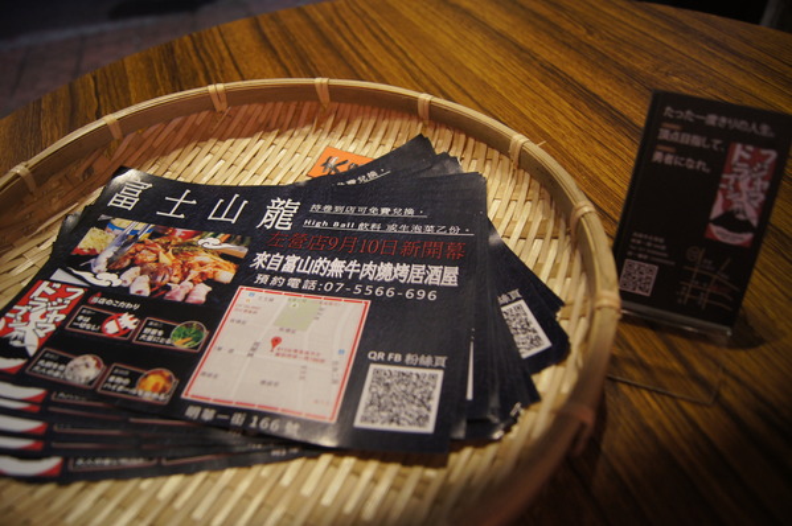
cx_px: 396
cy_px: 263
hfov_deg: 67.4
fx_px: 593
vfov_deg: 47.8
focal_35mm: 27
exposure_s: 1/30
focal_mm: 18
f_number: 3.5
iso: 500
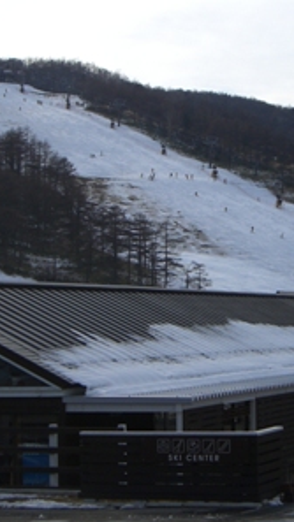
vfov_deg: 22.0
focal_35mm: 97
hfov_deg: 12.3
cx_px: 301
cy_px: 260
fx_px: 1345
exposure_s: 1/500
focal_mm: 10.7
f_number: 5.8
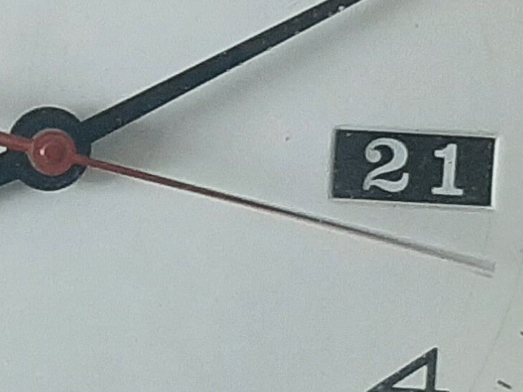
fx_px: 2161
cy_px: 68
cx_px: -27
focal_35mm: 143
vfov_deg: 10.3
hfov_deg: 13.6
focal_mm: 3.93
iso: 200
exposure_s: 1/50
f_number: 1.7
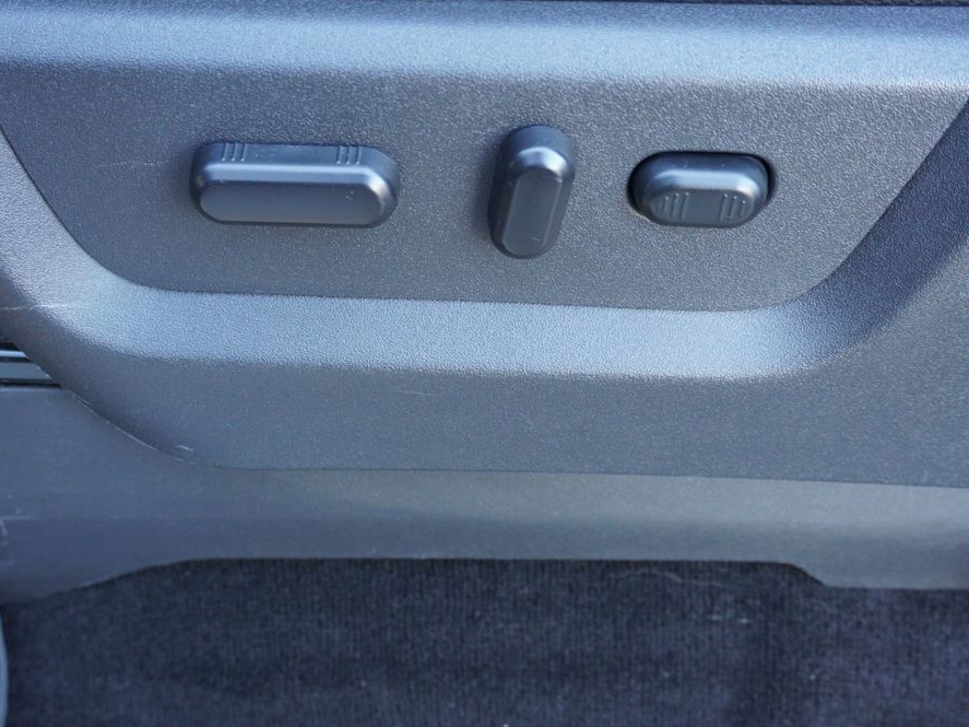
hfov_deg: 46.7
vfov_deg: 36.0
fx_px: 1120
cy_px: 370
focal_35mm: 40
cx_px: 415
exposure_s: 1/60
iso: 1250
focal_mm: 24
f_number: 4.5
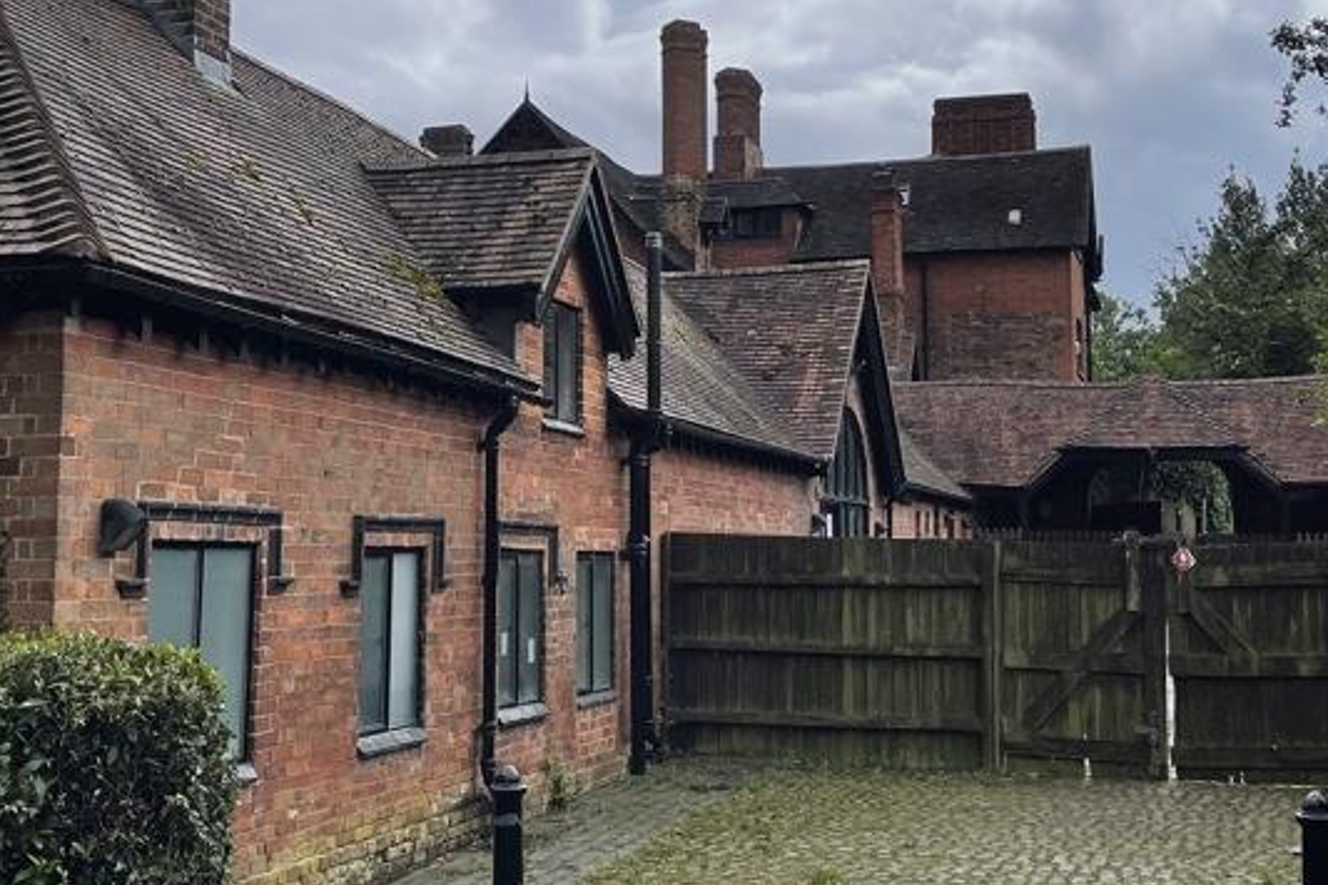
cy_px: 352
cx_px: 613
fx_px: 1844
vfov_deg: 26.9
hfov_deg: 39.6
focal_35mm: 50
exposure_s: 1/6250
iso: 32
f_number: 1.6
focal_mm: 5.1
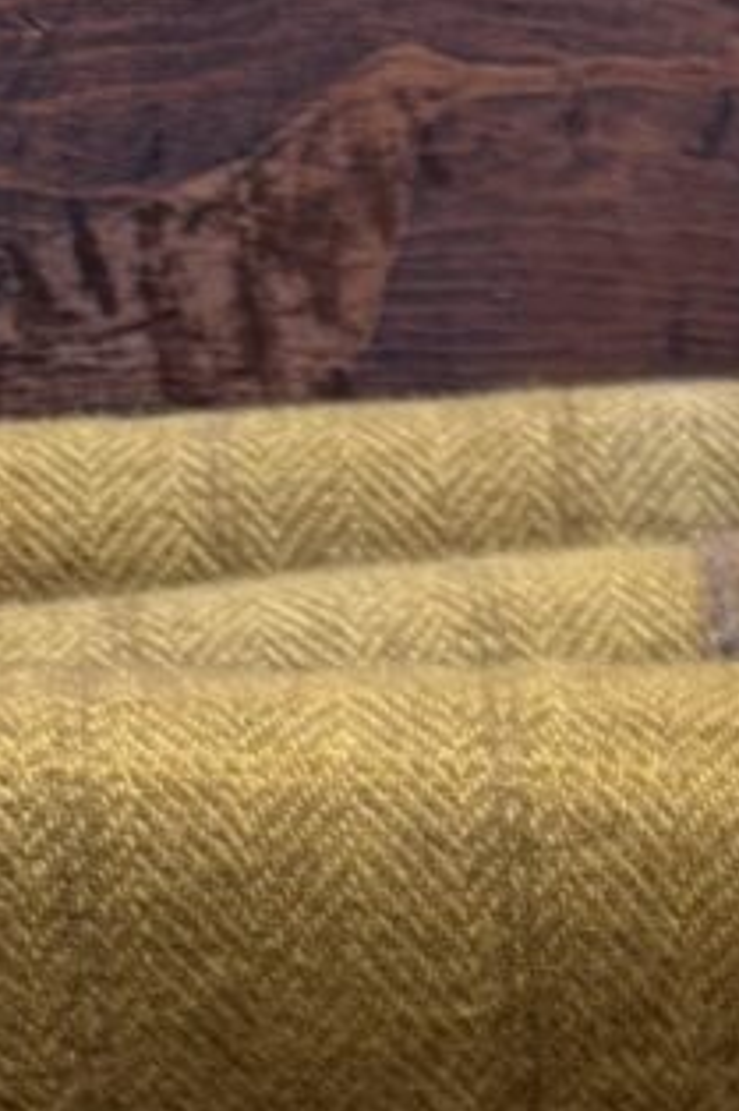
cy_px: 2061
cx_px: 1333
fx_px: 3267
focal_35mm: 106
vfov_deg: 16.0
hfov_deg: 11.9
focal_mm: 6.76
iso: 125
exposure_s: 1/60
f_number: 1.78
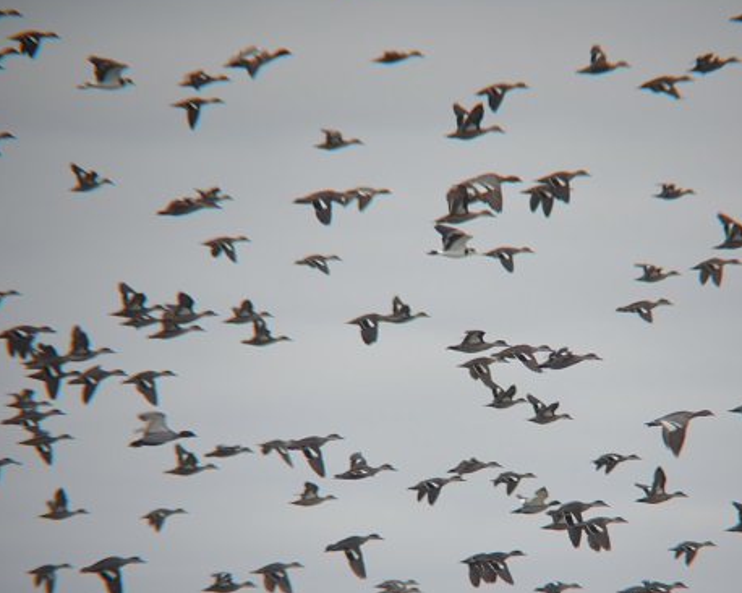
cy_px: 386
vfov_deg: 3.4
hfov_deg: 4.2
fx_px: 10119
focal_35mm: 461
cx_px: 497
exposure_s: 1/400
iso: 200
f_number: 7.1
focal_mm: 200
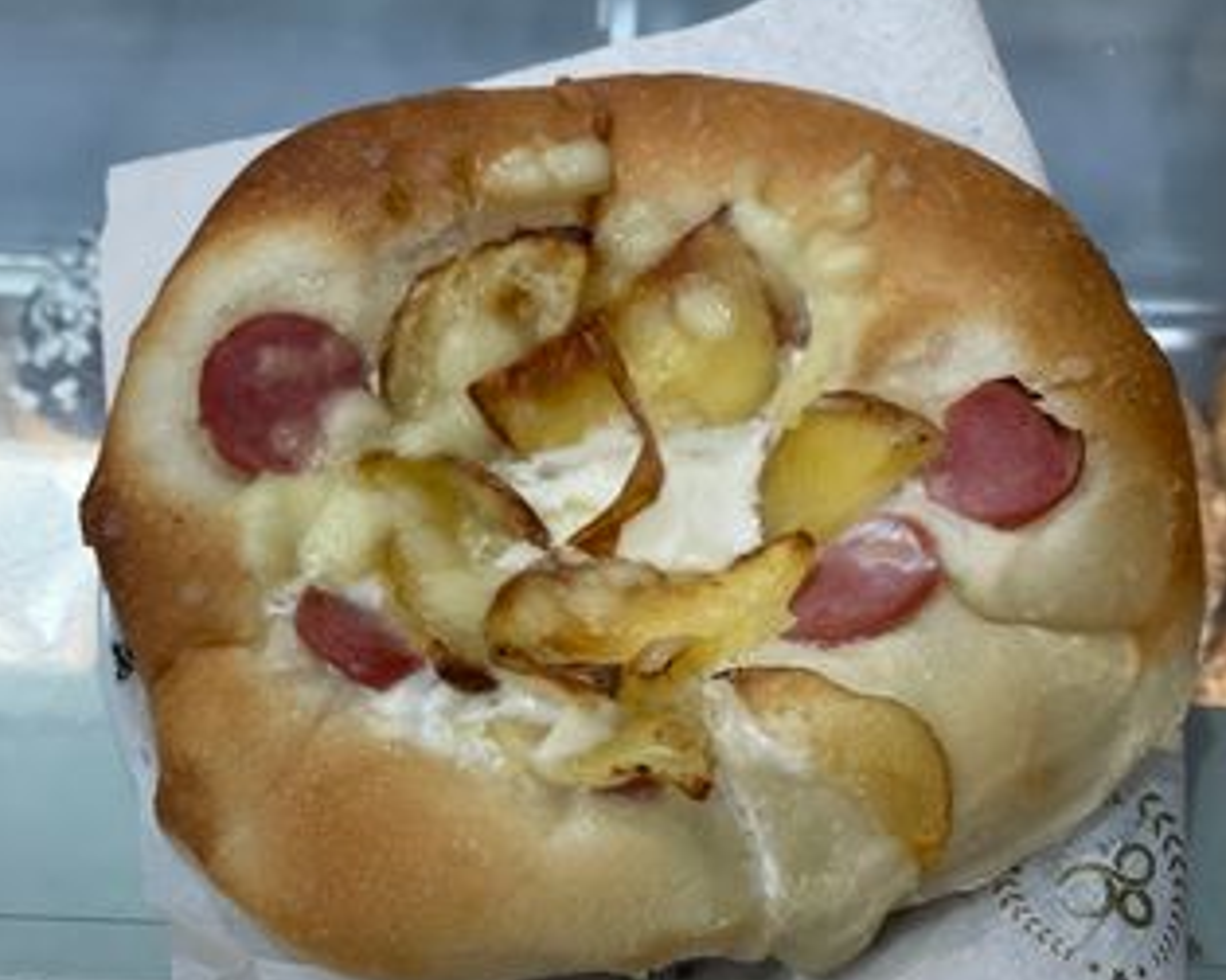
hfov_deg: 27.5
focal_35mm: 69
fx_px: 2503
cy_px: 543
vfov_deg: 22.1
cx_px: 609
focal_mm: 6
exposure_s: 1/100
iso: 80
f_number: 2
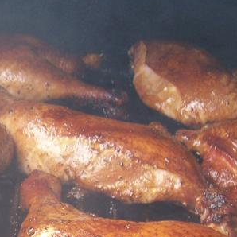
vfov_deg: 17.6
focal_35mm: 96
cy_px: 247
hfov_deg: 17.1
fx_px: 744
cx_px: -65
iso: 80
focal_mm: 6
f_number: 2.7
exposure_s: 1/113
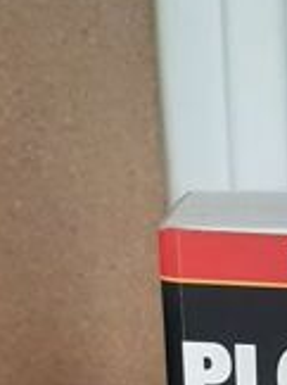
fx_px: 1142
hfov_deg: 13.4
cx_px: 448
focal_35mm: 103
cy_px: 425
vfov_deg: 18.4
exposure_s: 1/50
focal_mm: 3.93
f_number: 1.7
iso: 40
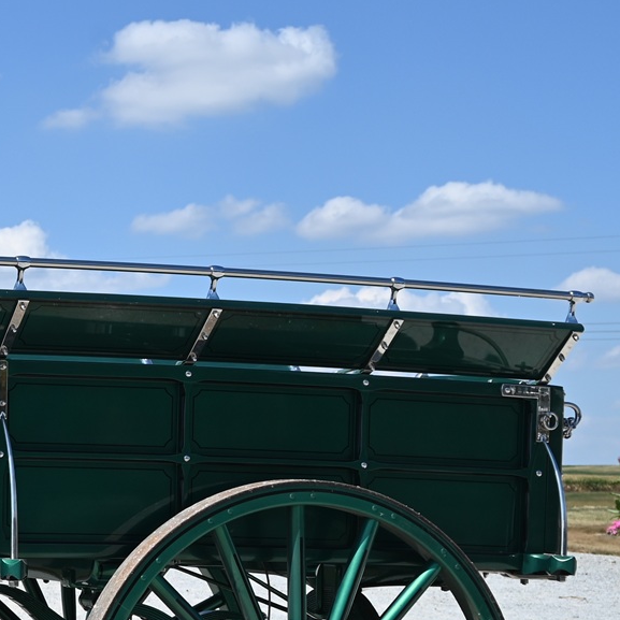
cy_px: 420
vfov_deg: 16.4
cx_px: -240
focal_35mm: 106
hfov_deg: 15.4
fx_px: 2148
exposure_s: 1/400
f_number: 8
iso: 100
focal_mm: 36
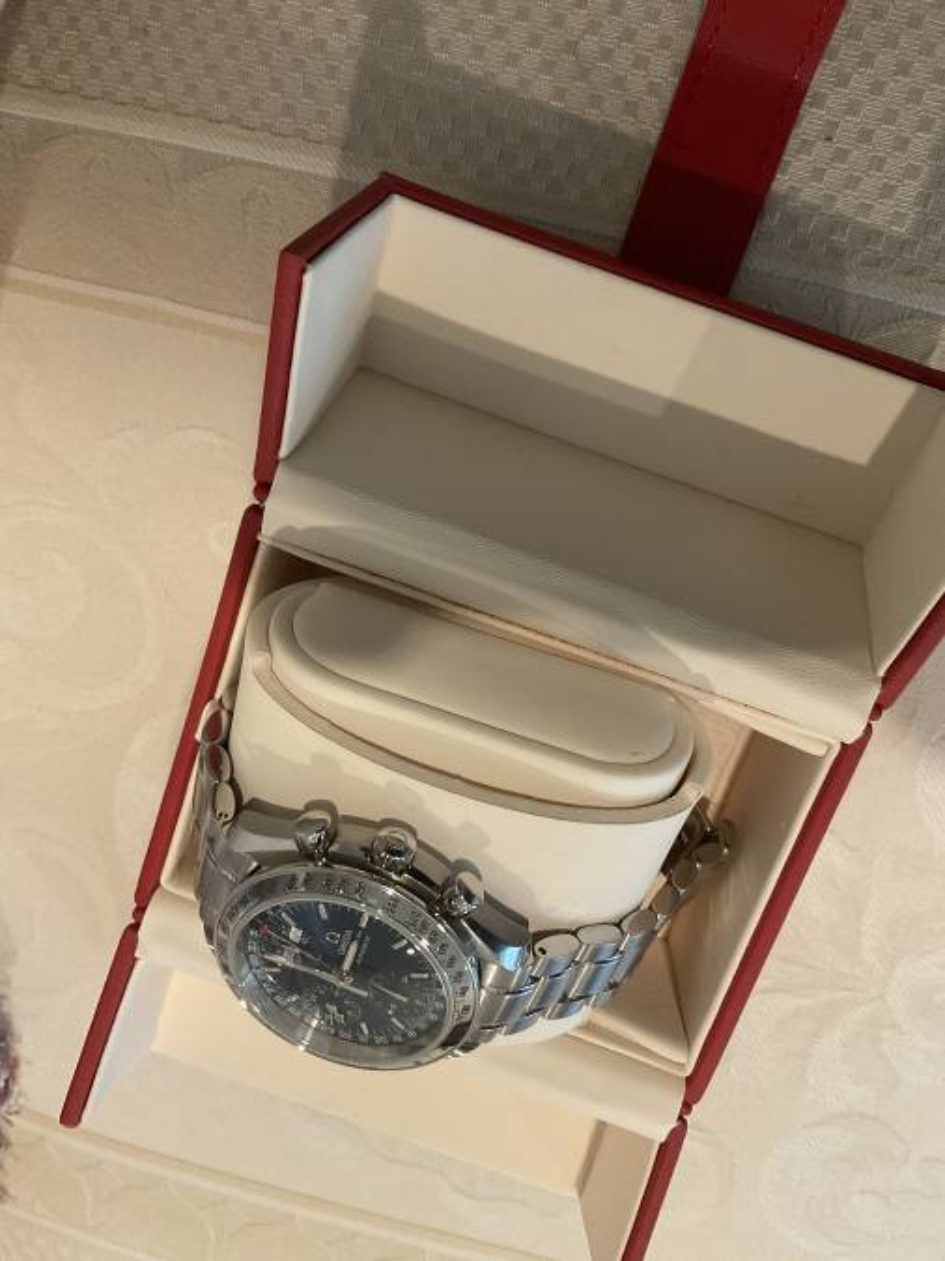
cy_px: 630
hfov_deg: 48.2
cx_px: 472
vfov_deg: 61.7
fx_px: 1056
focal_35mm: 29
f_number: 1.8
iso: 200
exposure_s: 1/60
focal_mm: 3
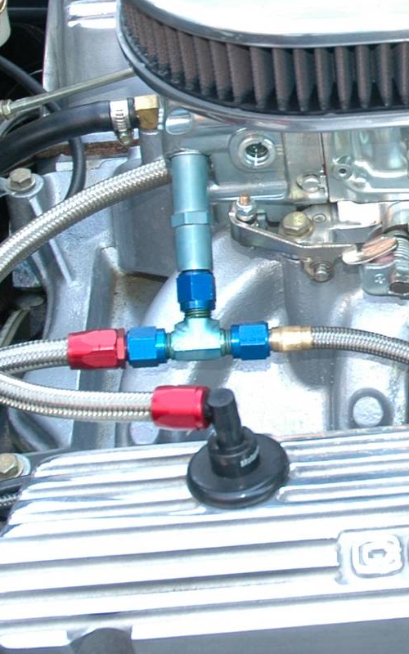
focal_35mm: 110
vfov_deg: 18.8
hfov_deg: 11.6
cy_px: 166
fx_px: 1962
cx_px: 546
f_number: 4.5
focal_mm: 24
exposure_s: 1/30
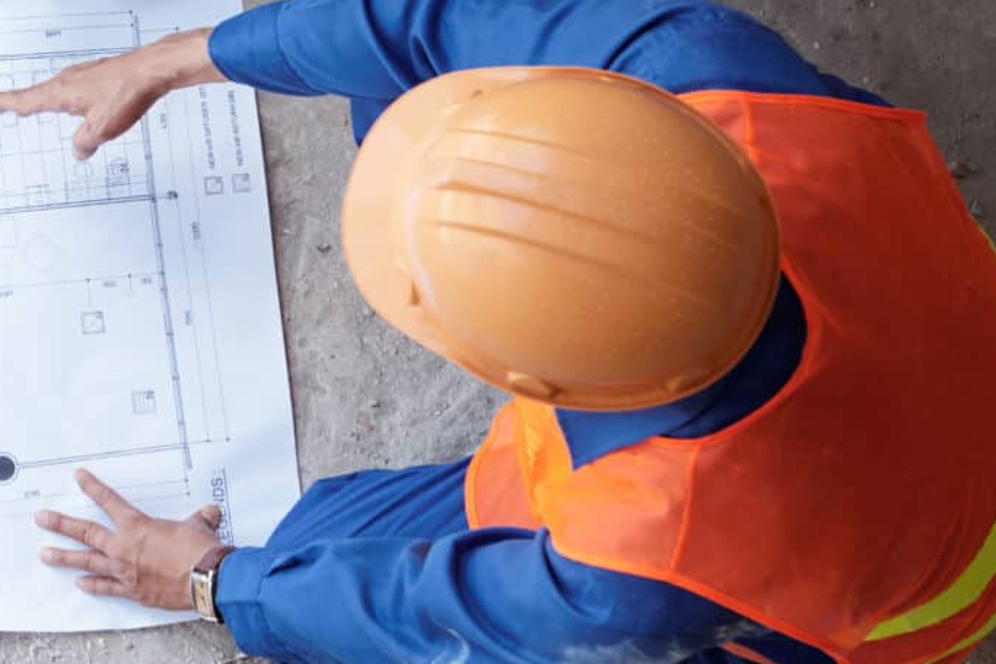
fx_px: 2904
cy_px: -31
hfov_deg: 18.4
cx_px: -230
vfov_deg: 12.8
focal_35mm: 105
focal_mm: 35
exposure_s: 1/500
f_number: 5
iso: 500
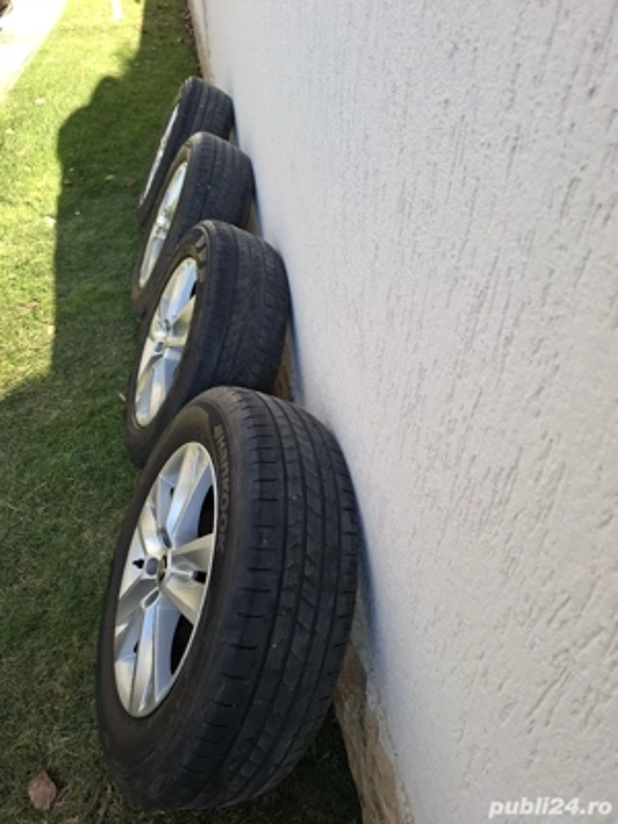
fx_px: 547
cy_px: 412
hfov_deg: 58.9
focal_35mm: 23
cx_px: 309
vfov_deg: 73.9
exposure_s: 1/167
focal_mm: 5.54
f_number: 1.8
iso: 50
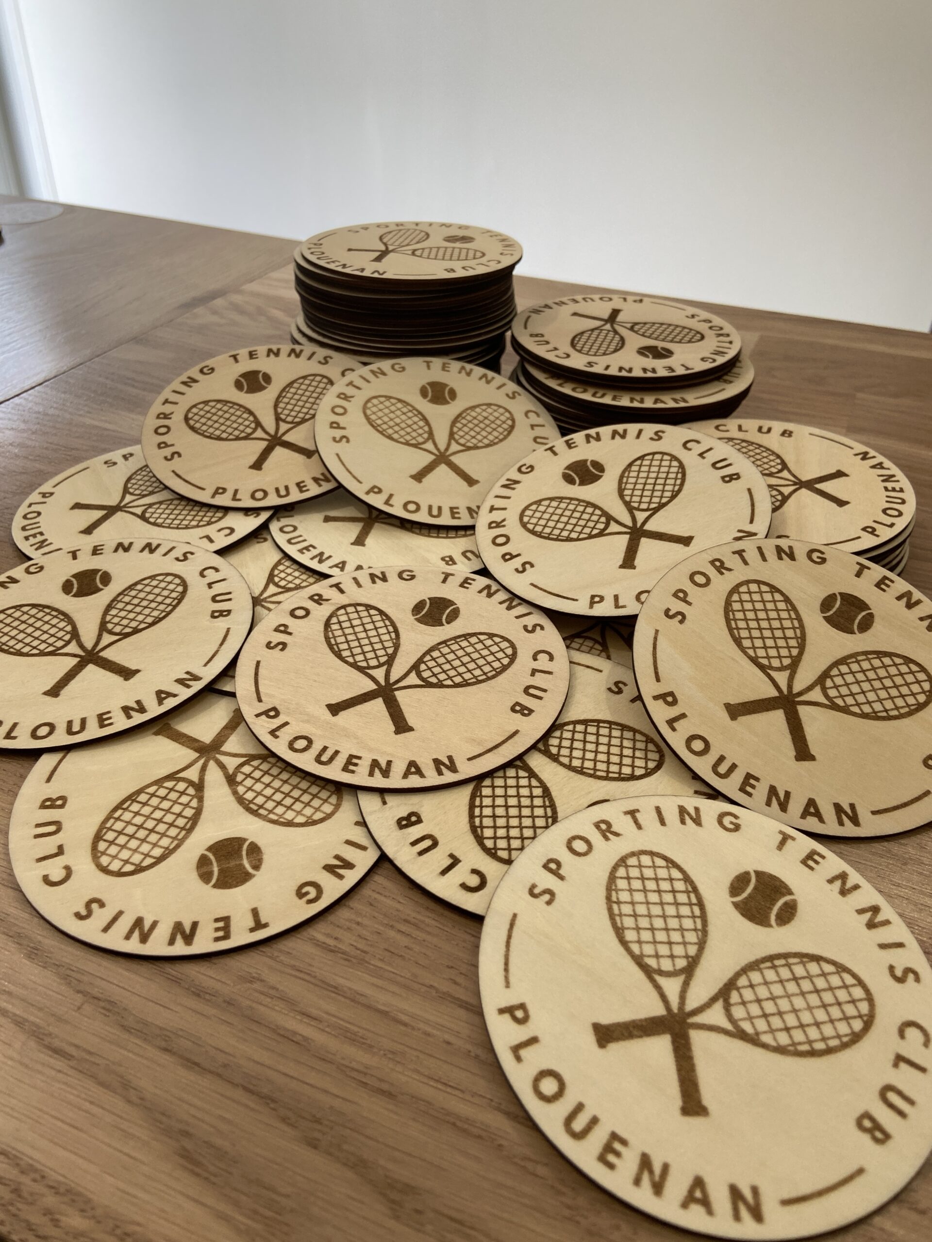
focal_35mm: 26
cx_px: 466
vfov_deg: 67.3
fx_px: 933
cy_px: 621
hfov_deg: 53.1
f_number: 1.8
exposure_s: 1/100
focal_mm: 4.25
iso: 100
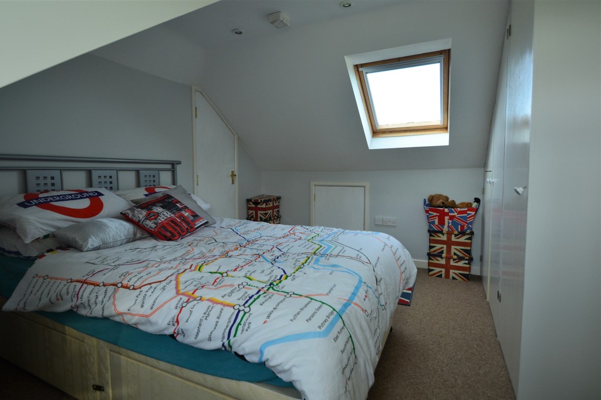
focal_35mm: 15
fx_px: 250
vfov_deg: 77.3
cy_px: 200
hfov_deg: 100.4
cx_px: 300
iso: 280
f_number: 5.6
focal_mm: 10
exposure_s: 1/125
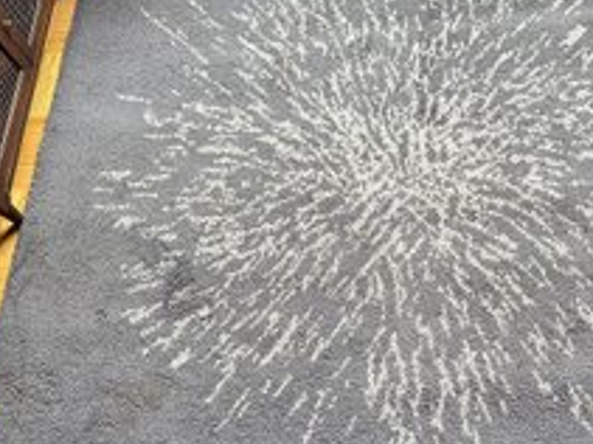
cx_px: 400
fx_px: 668
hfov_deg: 47.0
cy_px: 237
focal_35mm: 39
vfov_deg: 36.8
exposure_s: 1/60
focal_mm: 6.86
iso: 320
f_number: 1.78
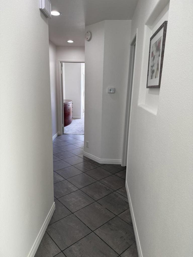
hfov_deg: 56.8
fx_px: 178
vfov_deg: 71.6
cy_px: 128
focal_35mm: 24
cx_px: 96
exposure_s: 1/120
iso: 125
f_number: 1.78
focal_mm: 6.76
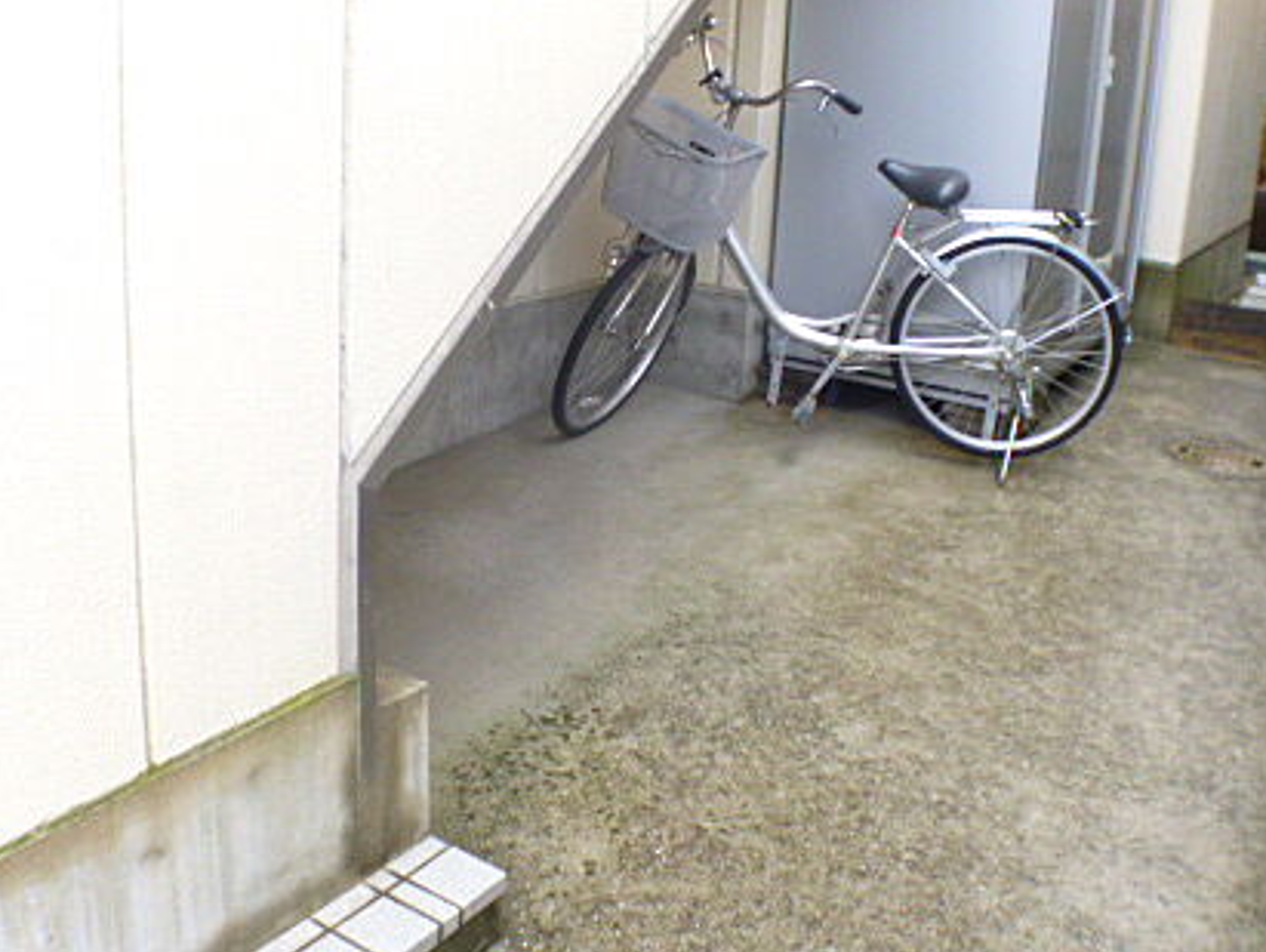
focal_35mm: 56
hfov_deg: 34.3
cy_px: 360
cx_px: 591
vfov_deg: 26.1
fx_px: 2050
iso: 250
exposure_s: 1/60
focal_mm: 6.4
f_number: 3.1
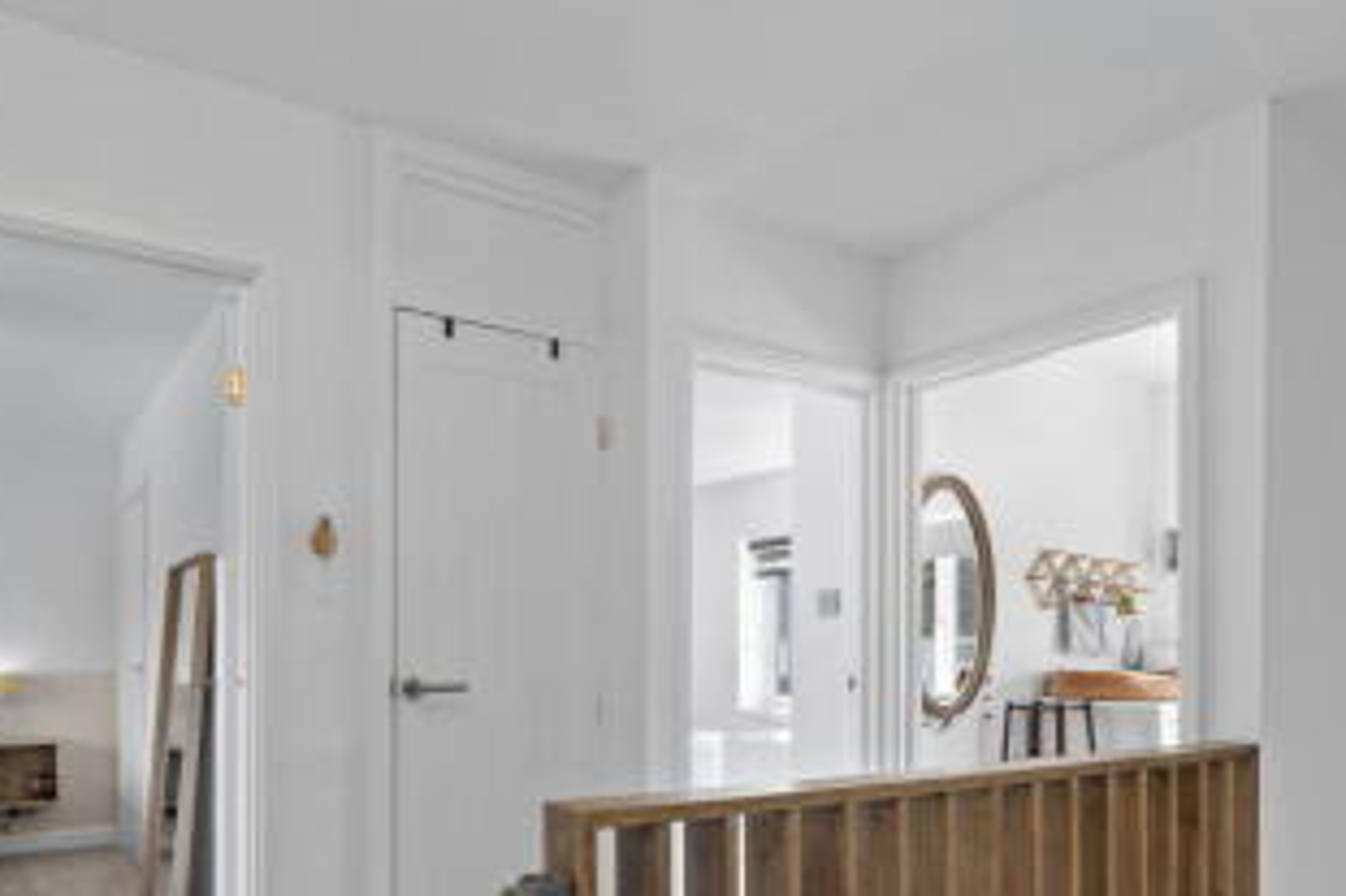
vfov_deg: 48.0
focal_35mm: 26
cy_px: 651
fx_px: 972
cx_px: 515
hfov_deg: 68.5
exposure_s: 1/13
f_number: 8
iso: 400
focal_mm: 16
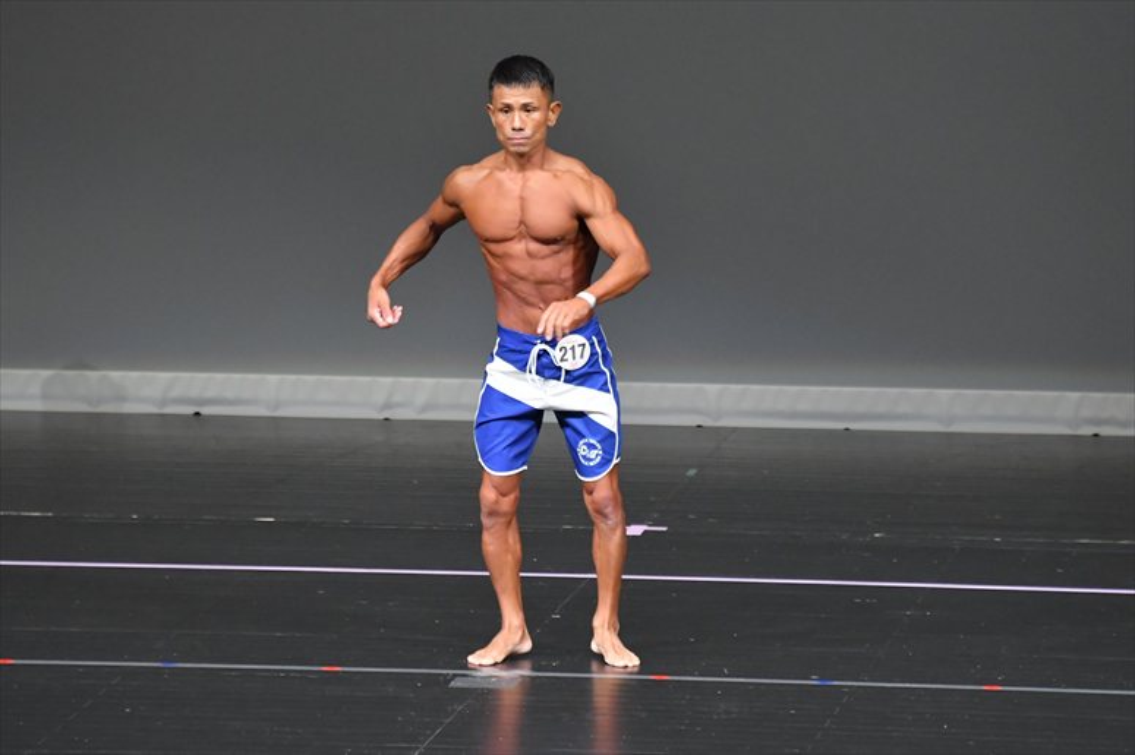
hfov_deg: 6.0
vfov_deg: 4.0
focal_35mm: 345
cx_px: 568
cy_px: 378
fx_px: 10872
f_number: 5.6
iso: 5000
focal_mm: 230
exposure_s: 1/400
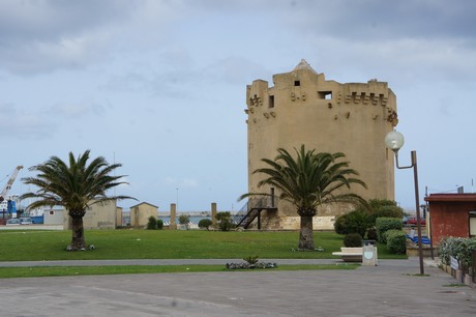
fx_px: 892
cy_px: 158
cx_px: 238
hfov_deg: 29.9
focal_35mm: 68
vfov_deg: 20.1
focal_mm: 45
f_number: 13
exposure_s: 1/160
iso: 200
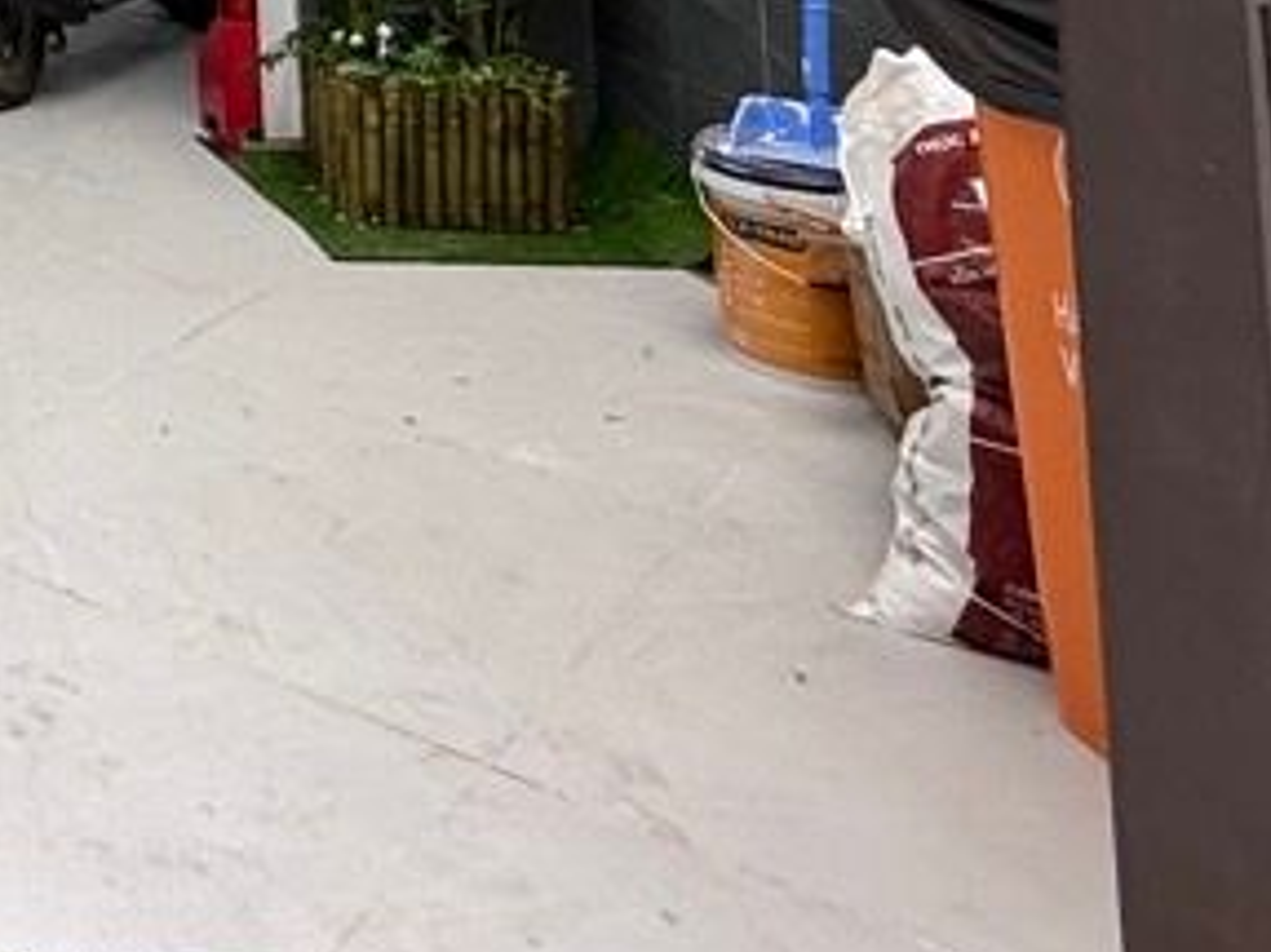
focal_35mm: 50
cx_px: -500
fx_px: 1835
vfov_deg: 23.7
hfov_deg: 28.7
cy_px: -438
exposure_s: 1/99
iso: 125
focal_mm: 2.22
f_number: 2.2
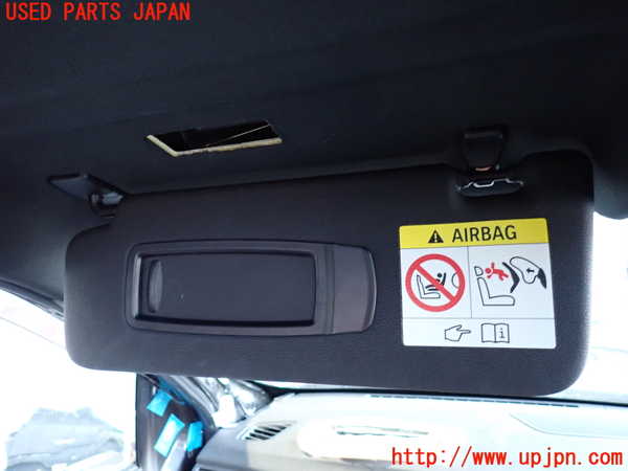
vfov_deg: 54.9
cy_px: 236
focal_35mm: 25
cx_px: 314
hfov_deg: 69.4
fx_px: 454
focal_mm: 4.5
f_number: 2
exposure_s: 1/15
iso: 800
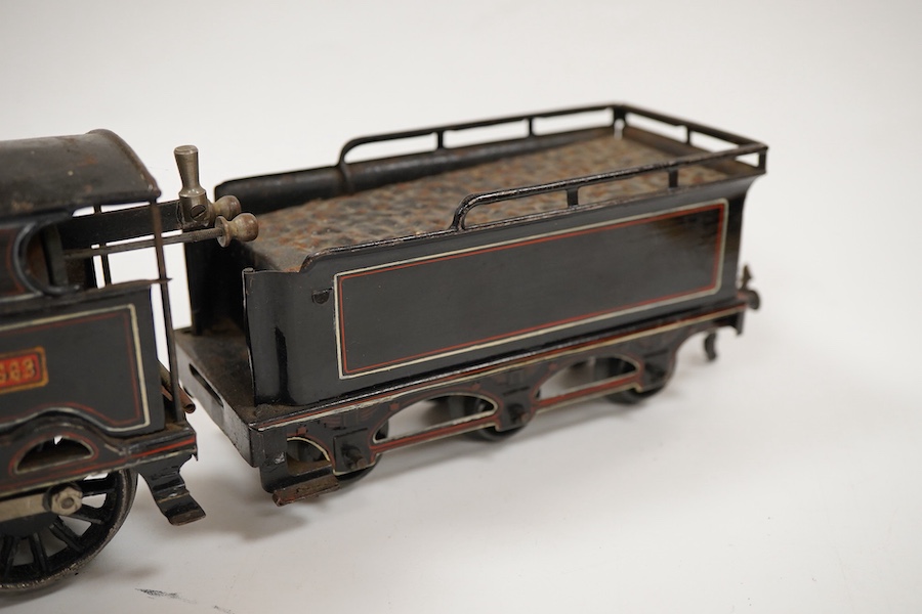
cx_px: 461
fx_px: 1152
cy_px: 307
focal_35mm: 45
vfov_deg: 29.9
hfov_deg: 43.6
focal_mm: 30
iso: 1250
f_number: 7.1
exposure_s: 1/125
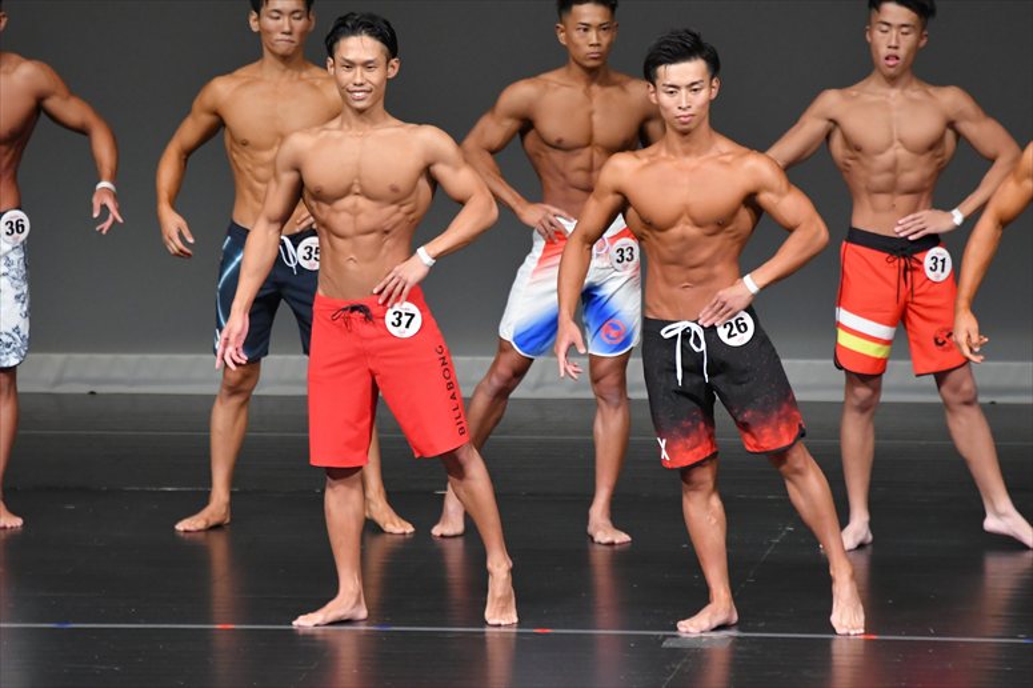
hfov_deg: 5.5
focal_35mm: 375
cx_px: 516
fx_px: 10755
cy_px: 344
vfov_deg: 3.7
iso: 4000
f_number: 5.6
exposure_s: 1/400
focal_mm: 250
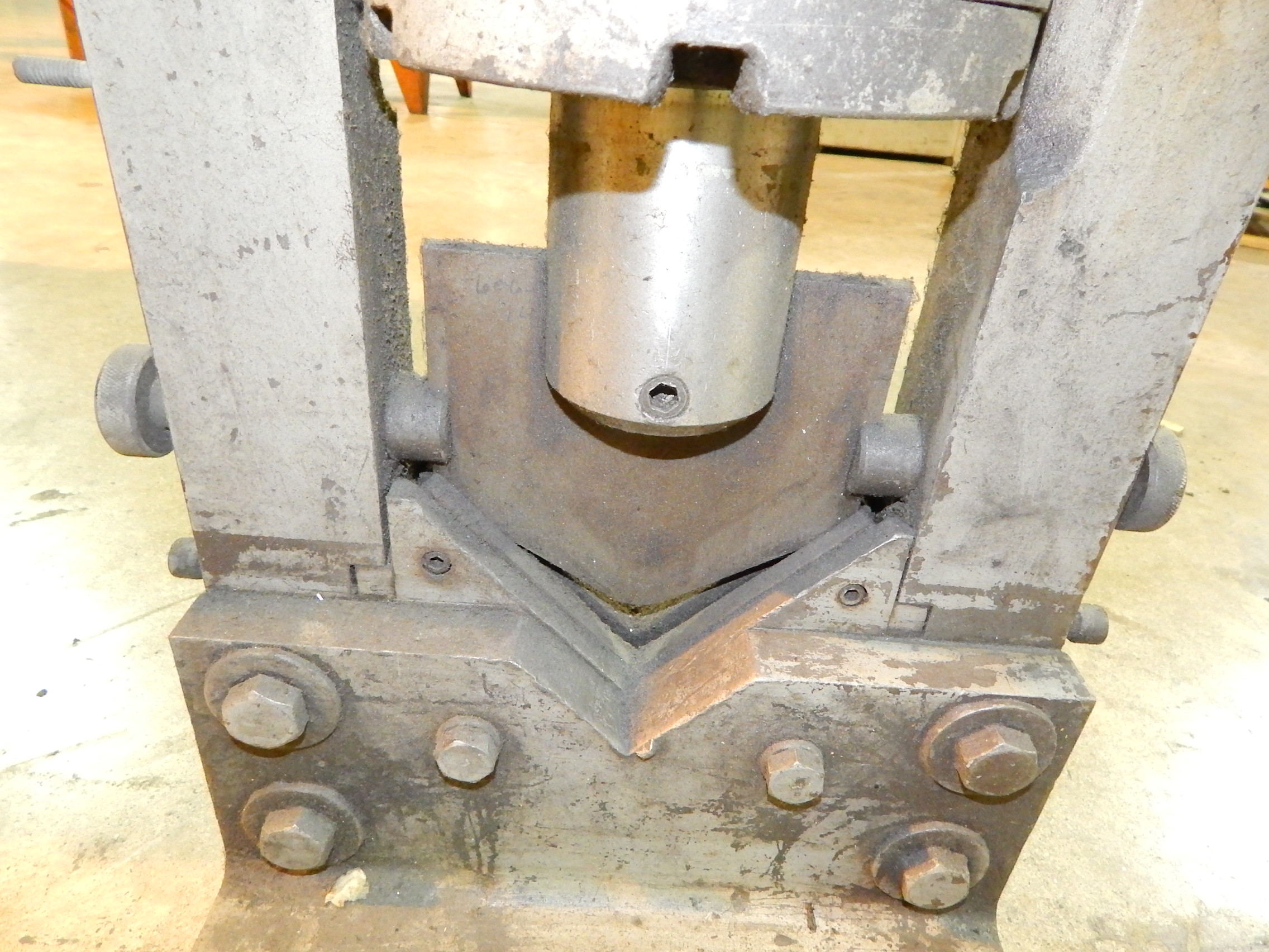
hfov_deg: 73.9
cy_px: 476
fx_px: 843
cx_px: 634
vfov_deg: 58.9
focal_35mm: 23
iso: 1600
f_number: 3
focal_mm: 4
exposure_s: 1/20
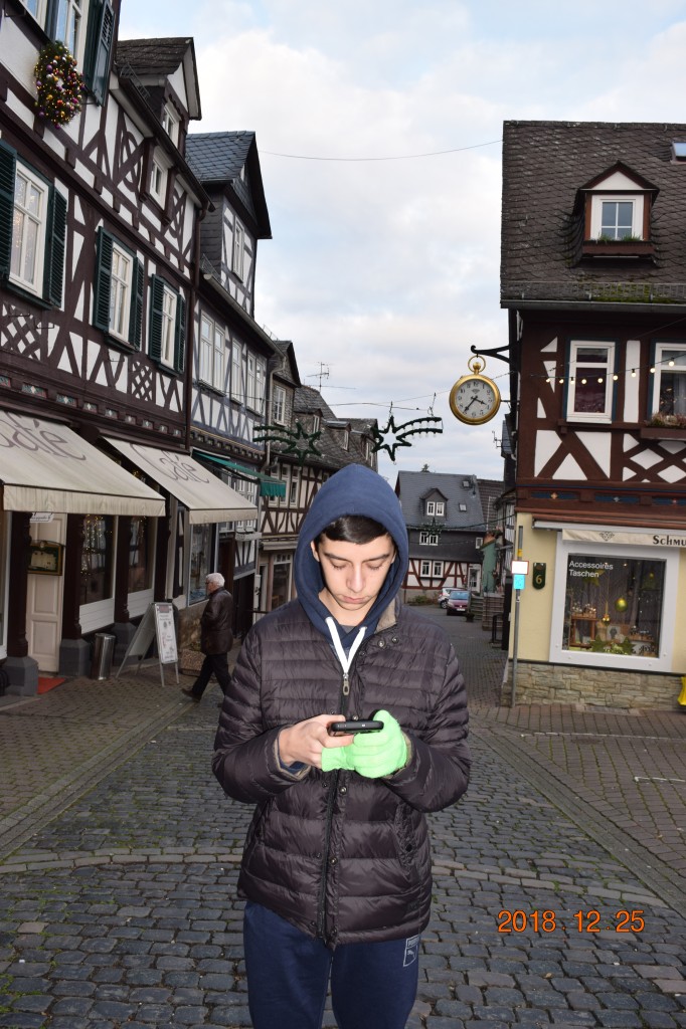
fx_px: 772
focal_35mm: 27
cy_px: 514
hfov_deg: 47.9
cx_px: 343
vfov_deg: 67.4
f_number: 5.6
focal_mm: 18
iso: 280
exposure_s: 1/125
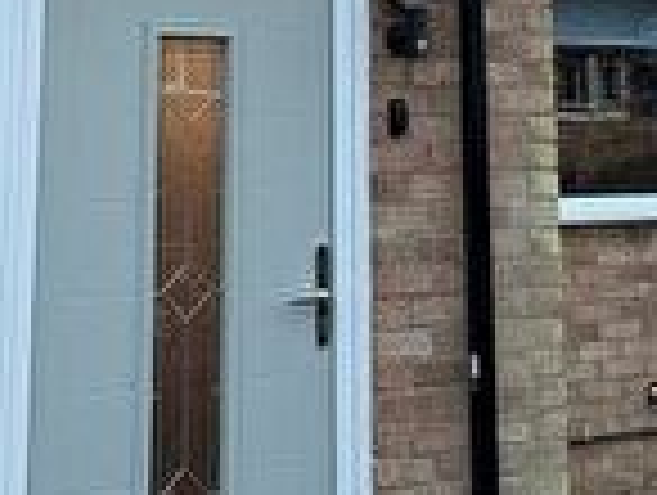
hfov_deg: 28.9
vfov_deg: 20.5
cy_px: -101
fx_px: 1274
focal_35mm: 67
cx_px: 297
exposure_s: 1/99
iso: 160
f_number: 2.2
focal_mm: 2.22
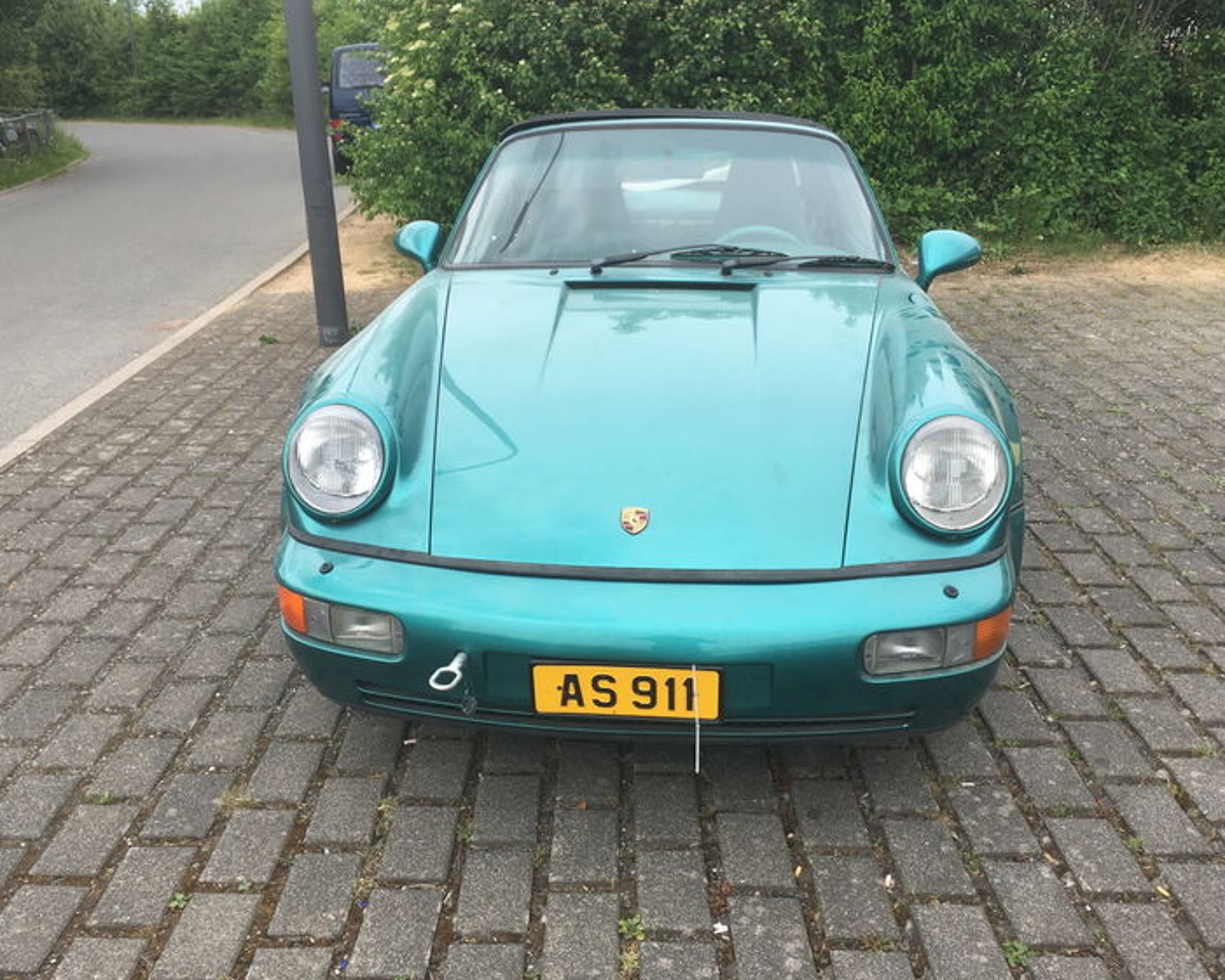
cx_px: 603
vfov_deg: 47.1
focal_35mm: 31
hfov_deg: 57.2
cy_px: 486
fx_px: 1124
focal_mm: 4.15
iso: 25
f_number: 2.2
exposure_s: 1/651
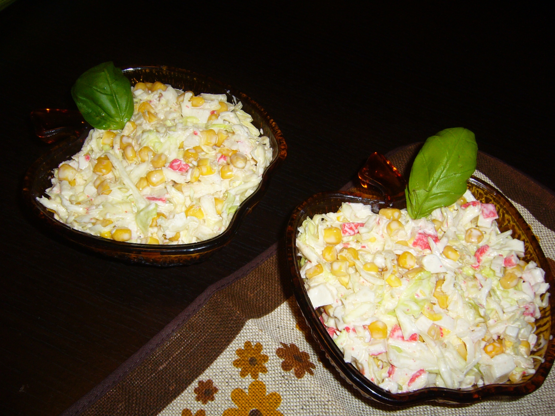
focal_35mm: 35
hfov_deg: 52.6
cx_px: 278
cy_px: 208
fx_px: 561
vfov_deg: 40.7
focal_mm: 5.8
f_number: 2.8
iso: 100
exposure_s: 1/30
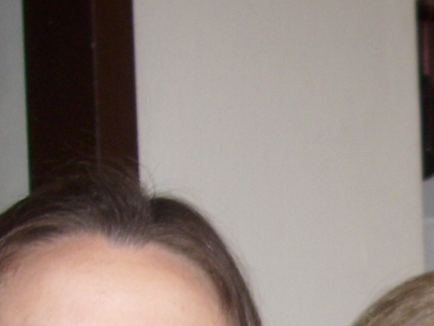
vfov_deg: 11.2
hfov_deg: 15.0
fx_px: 1555
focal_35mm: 124
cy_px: 564
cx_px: 598
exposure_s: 1/30
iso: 50
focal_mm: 6.2
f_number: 2.8
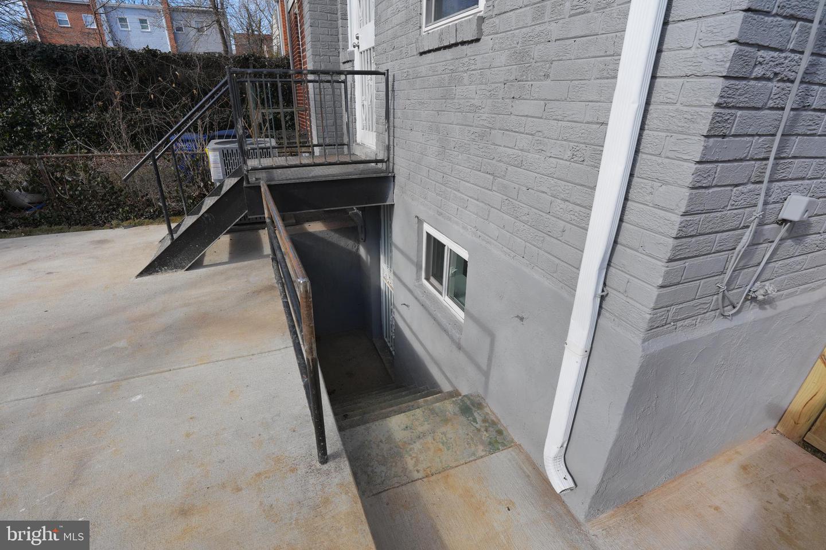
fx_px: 367
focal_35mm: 16
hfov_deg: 96.7
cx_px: 413
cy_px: 275
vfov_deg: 73.7
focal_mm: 16
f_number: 8
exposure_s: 1/200
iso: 100
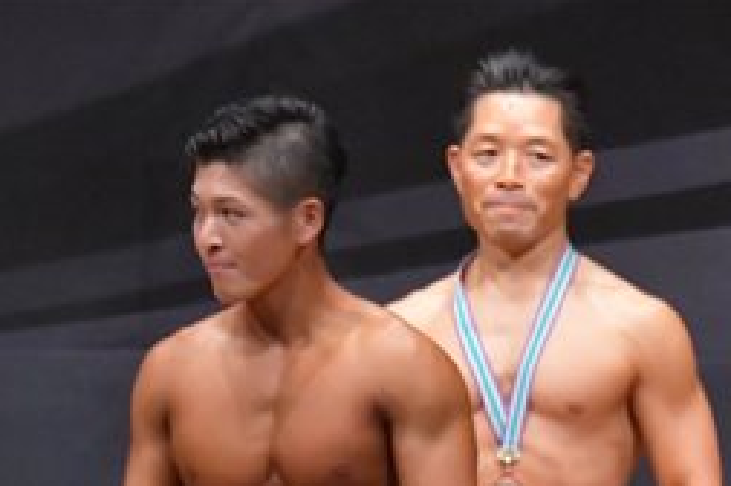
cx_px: 279
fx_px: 16771
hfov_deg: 2.5
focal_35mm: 827
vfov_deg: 1.7
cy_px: 741
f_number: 5.6
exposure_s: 1/400
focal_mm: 180
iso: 8000
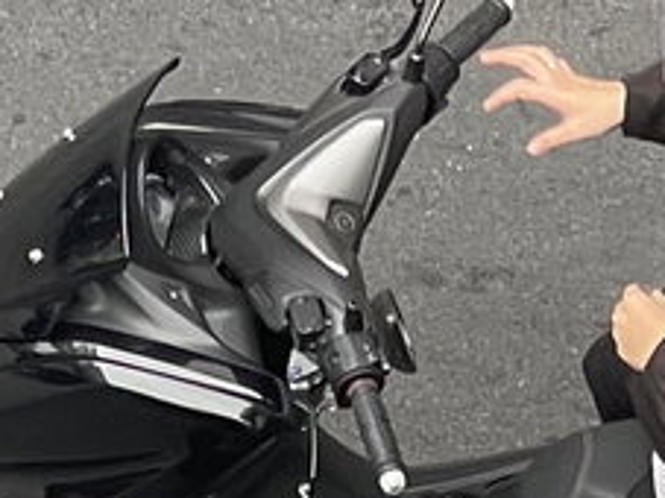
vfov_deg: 3.3
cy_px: 1172
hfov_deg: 4.4
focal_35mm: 451
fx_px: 8659
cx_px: 536
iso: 80
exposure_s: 1/99
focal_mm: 7.5
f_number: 2.2
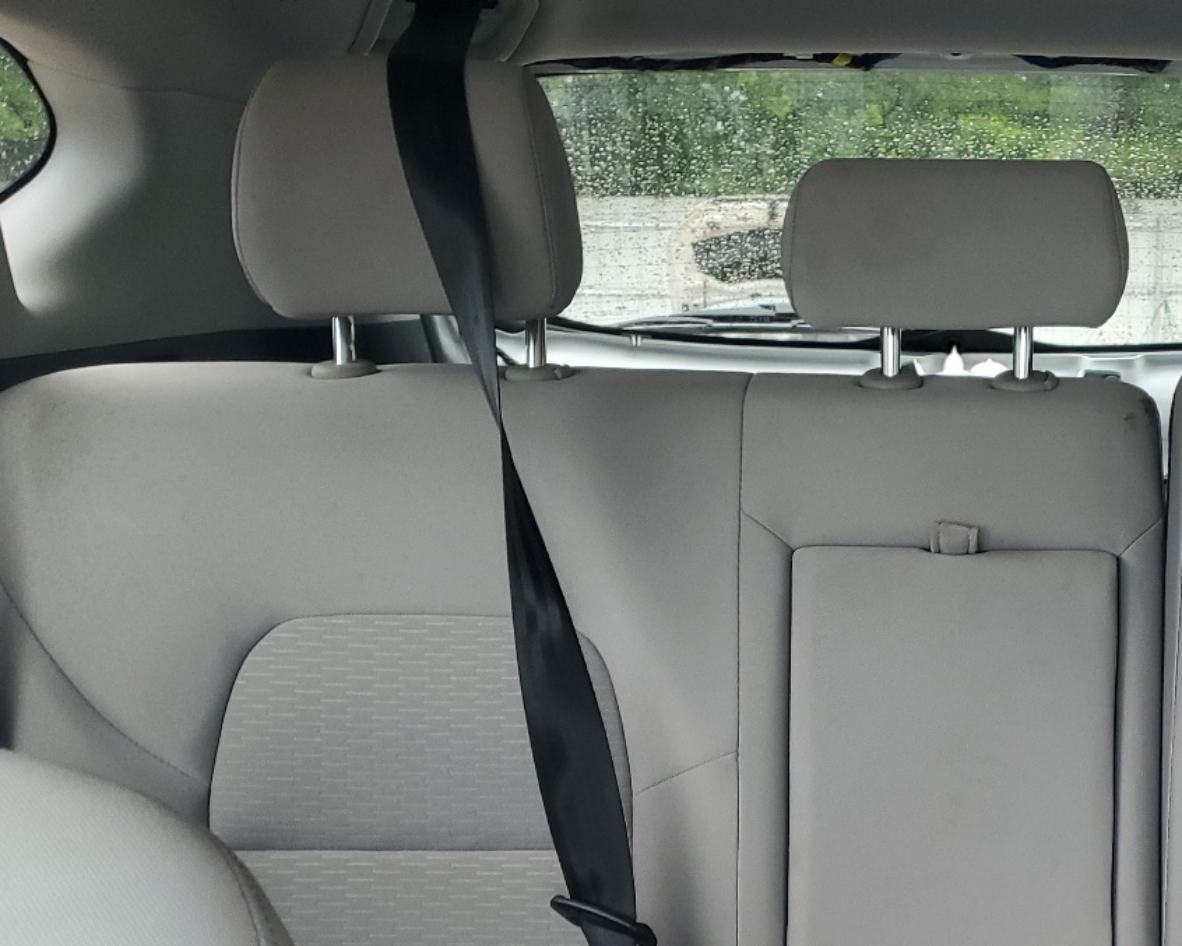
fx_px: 1679
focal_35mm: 48
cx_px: 977
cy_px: 781
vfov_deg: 30.5
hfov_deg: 37.2
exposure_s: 1/60.2
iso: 70
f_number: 1.5
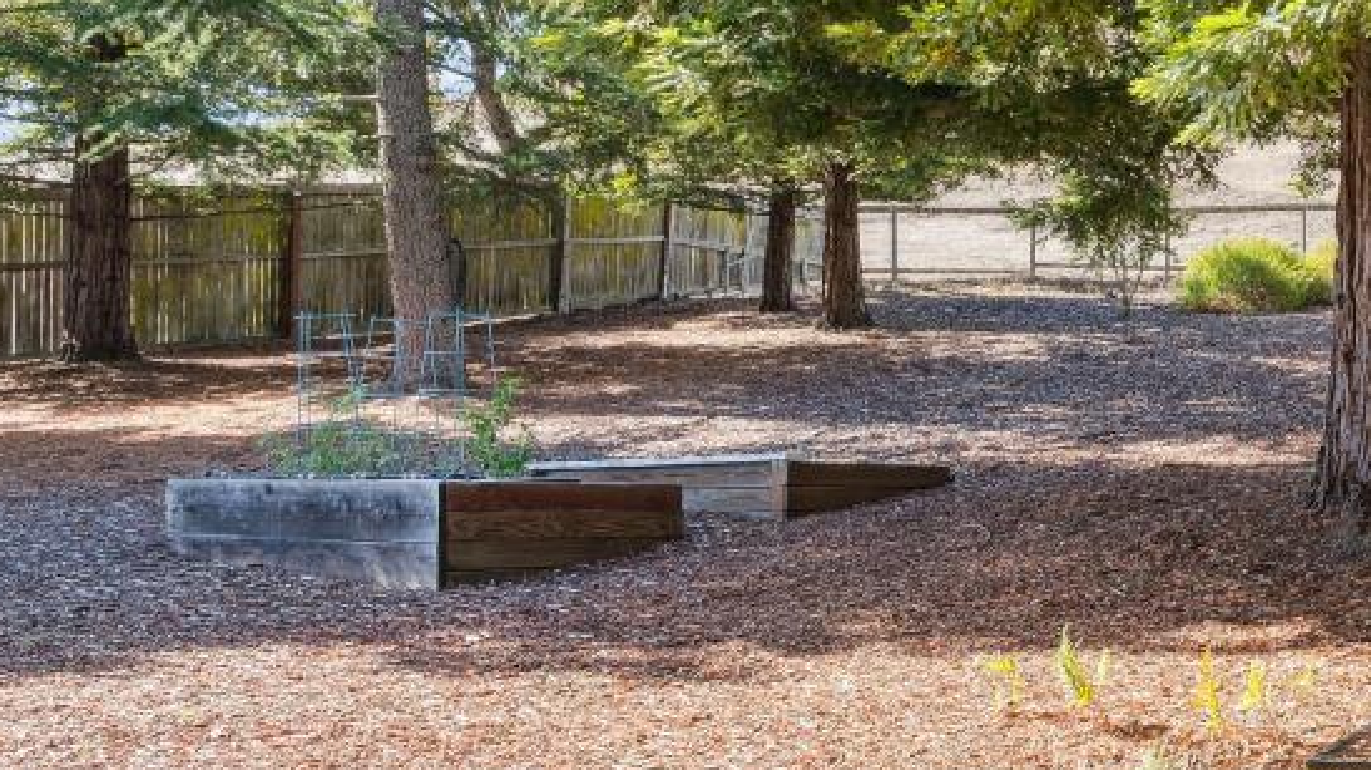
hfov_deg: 36.2
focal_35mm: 46
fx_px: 1671
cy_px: 288
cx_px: 1582
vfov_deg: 25.8
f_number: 11
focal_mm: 16
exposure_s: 1/60
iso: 320
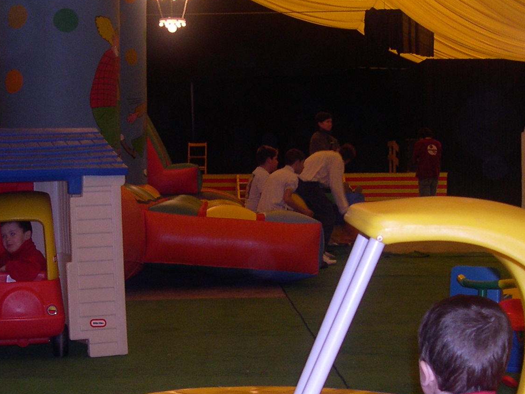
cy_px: 288
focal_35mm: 77
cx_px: 213
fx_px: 1168
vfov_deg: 19.0
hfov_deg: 25.3
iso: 167
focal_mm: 8
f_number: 2.8
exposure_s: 1/60
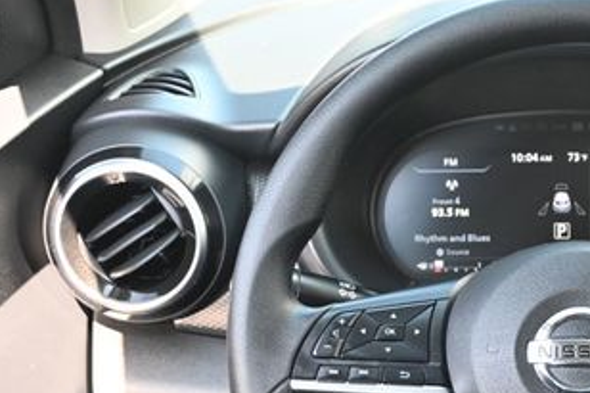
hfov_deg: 24.1
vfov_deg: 16.7
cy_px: 328
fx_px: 1327
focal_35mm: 81
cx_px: 579
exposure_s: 1/125
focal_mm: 26
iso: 1250
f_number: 4.5
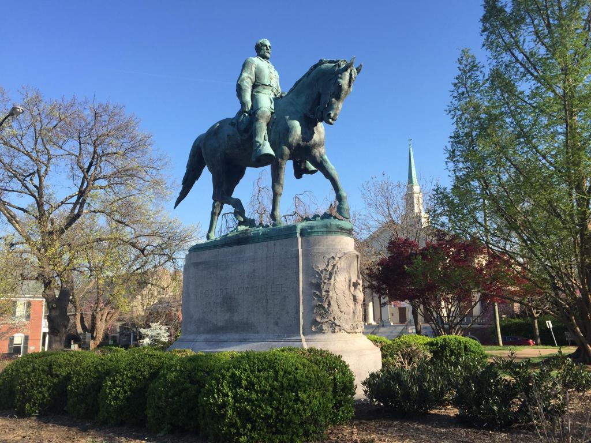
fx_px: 495
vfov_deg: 48.2
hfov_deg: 61.7
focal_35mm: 29
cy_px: 222
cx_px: 296
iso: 32
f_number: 2.2
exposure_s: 1/879
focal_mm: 4.15
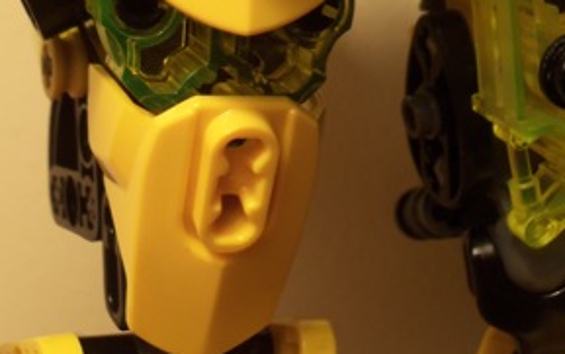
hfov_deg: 30.1
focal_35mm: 68
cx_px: 246
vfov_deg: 18.8
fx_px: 1048
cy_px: 27
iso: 80
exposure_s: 1/30
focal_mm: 5.2
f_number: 3.4
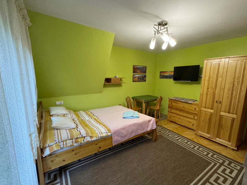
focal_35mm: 16
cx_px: 127
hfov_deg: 94.5
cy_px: 96
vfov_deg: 78.1
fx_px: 114
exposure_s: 1/50
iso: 500
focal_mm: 2.2
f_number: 2.2
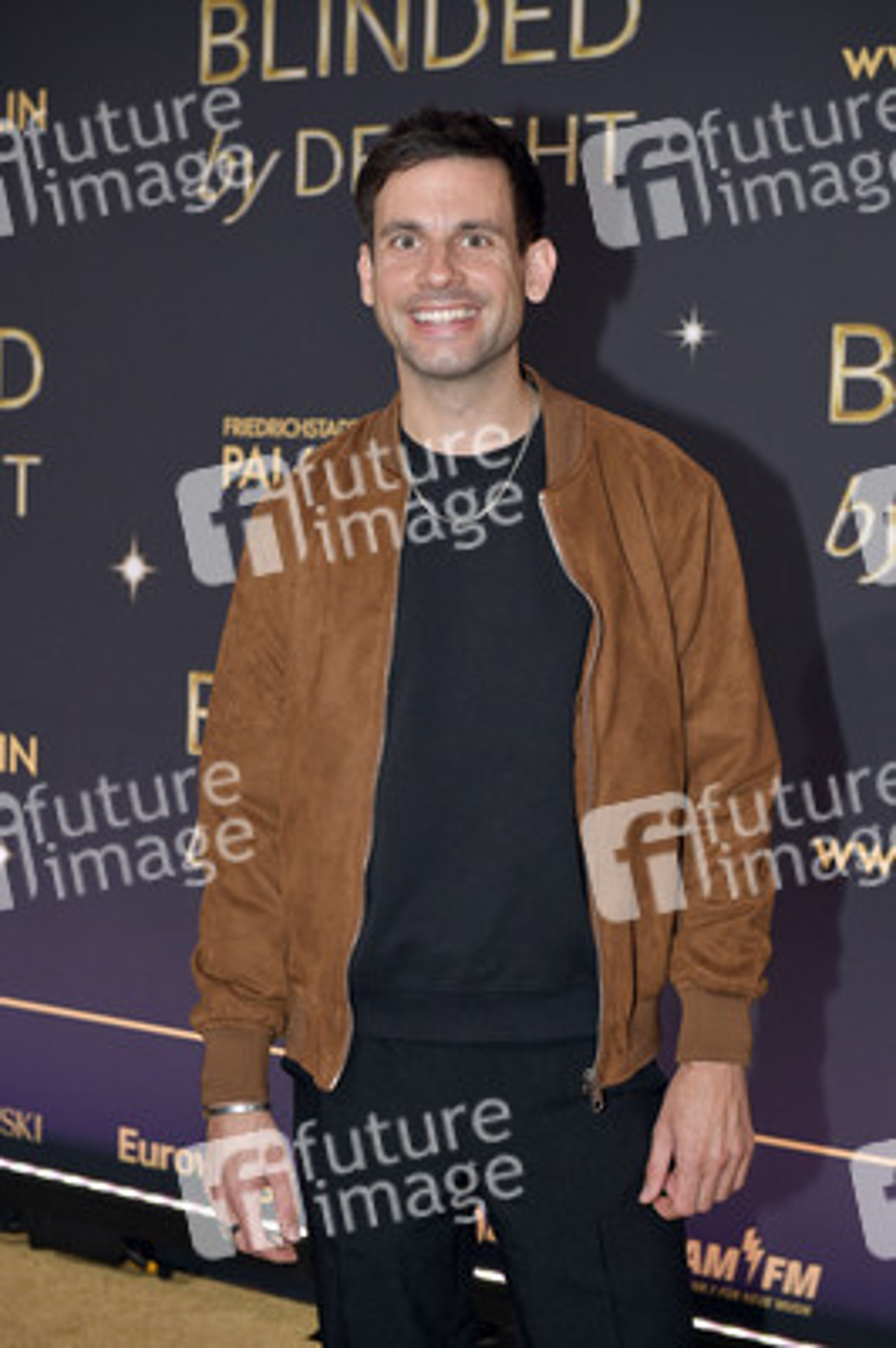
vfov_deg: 32.4
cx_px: 448
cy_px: 674
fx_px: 2319
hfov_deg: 21.9
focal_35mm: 62
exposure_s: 1/250
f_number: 6.3
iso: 1250
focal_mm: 62
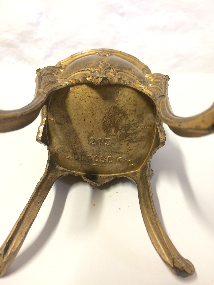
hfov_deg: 48.2
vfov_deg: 61.7
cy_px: 142
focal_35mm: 29
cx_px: 107
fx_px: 239
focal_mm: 4.15
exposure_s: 1/33
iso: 100
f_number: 2.2
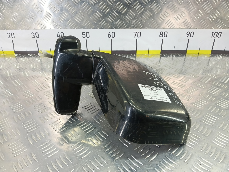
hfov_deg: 73.9
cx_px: 114
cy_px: 86
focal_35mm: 23
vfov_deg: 58.9
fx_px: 152
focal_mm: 4.11
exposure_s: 1/50
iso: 172
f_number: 1.6
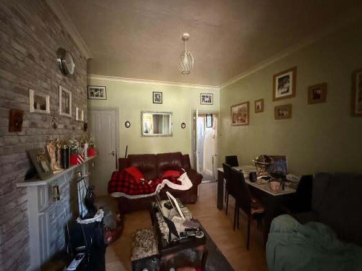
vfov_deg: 85.7
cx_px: 181
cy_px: 136
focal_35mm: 14
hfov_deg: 102.1
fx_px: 146
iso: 1000
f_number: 2.2
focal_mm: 2.22
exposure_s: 1/60
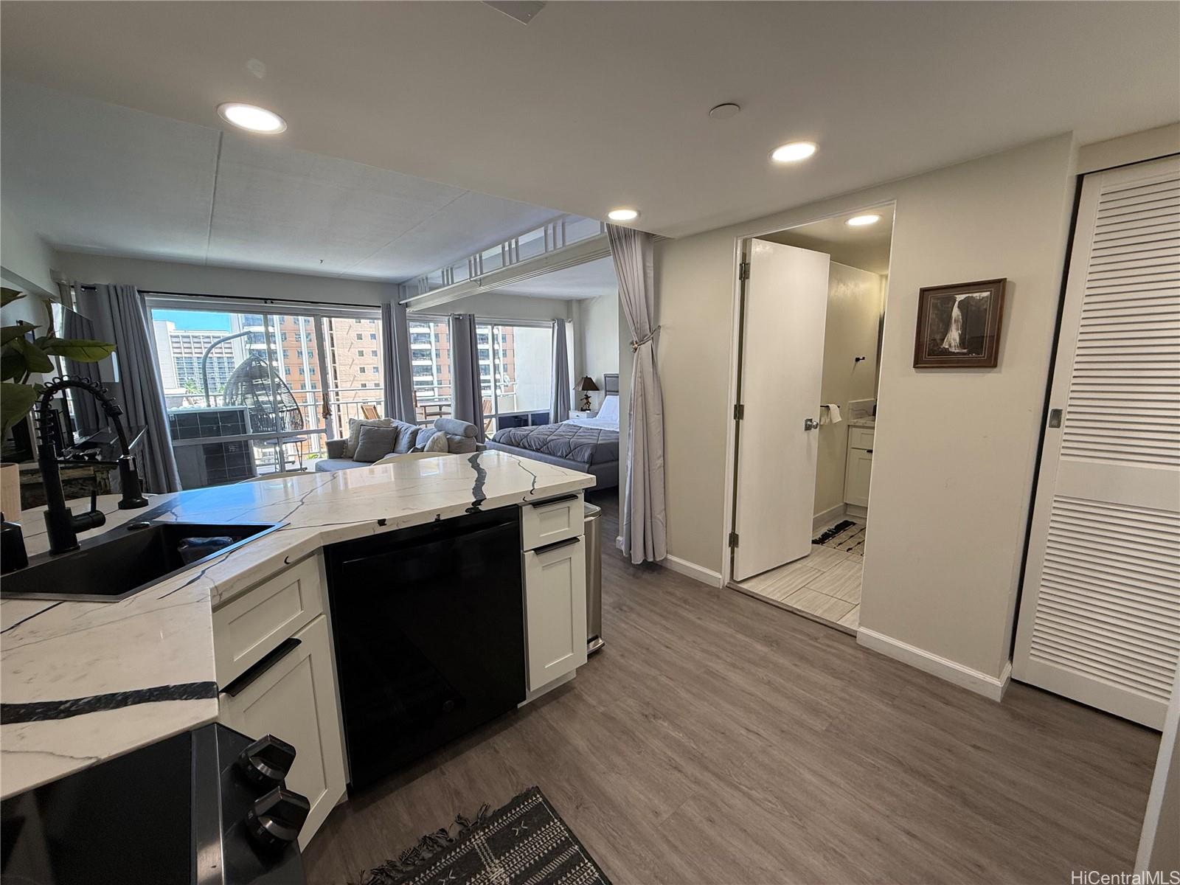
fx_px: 477
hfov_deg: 102.1
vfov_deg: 85.7
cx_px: 590
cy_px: 442
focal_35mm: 14
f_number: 2.2
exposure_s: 1/120
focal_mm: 2.22
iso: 80
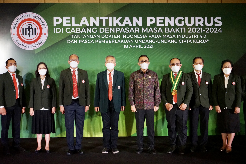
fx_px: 328
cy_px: 82
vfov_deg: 28.1
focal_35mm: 48
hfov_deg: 41.1
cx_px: 123
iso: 8000
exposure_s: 1/400
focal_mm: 48
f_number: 4.5
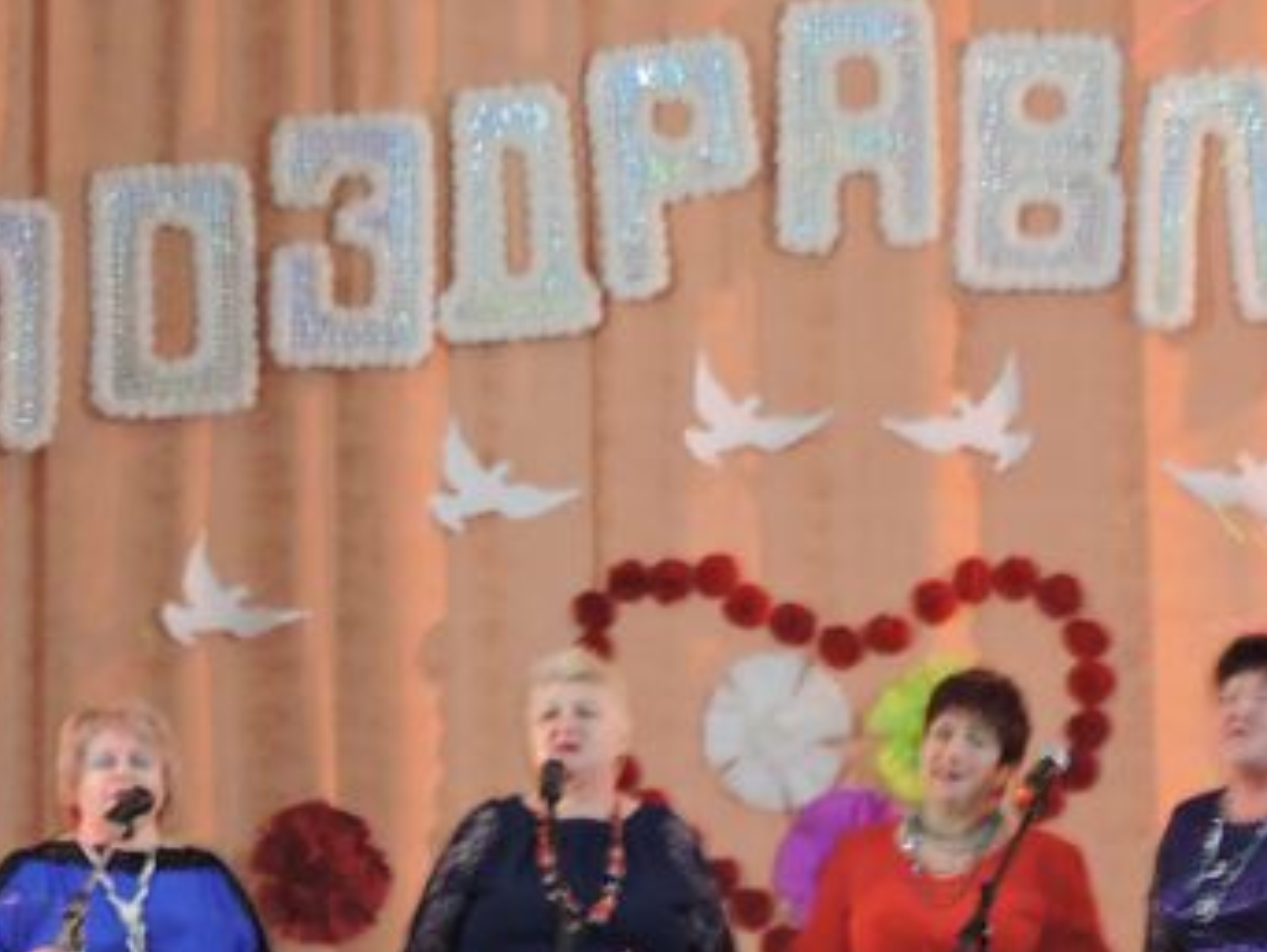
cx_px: 433
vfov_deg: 8.1
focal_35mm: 184
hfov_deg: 10.7
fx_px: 6739
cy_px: 819
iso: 800
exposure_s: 1/4
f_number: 4.8
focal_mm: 18.8
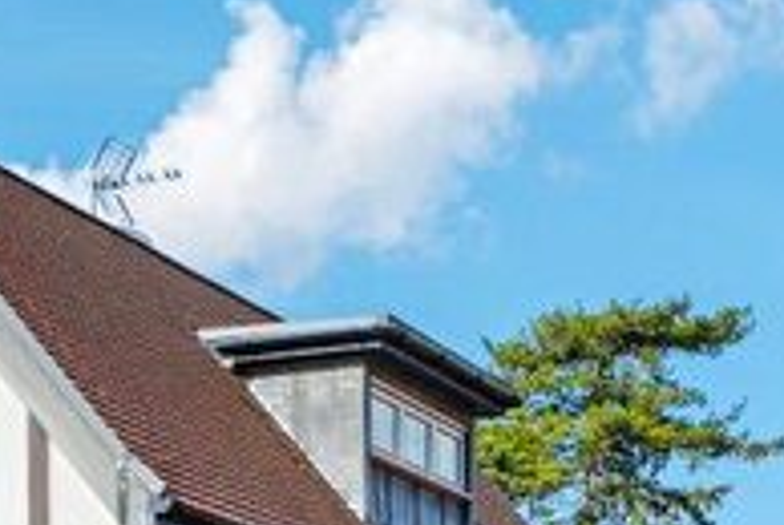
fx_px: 2748
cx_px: -101
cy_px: 919
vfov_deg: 10.3
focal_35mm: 126
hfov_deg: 15.7
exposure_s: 1/320
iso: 320
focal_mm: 35
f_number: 10
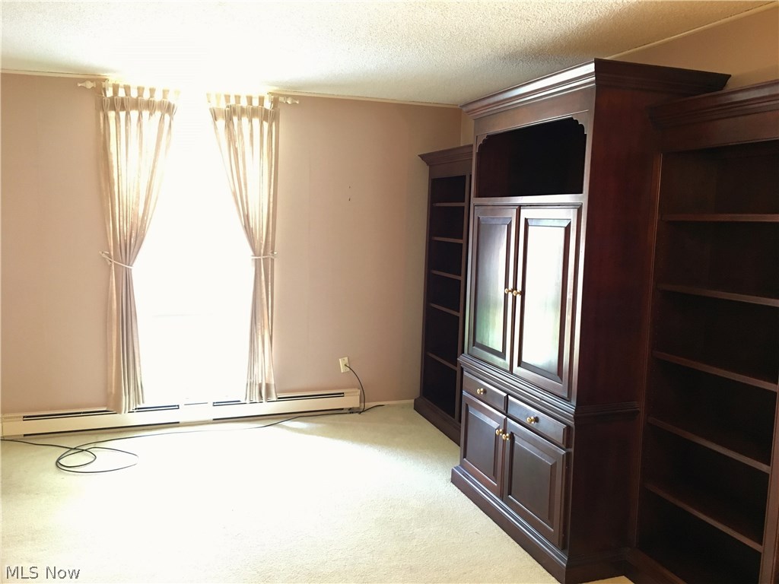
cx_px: 390
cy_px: 292
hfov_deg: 61.7
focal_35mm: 29
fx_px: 653
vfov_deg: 48.2
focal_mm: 4.15
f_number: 2.2
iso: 200
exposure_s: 1/17
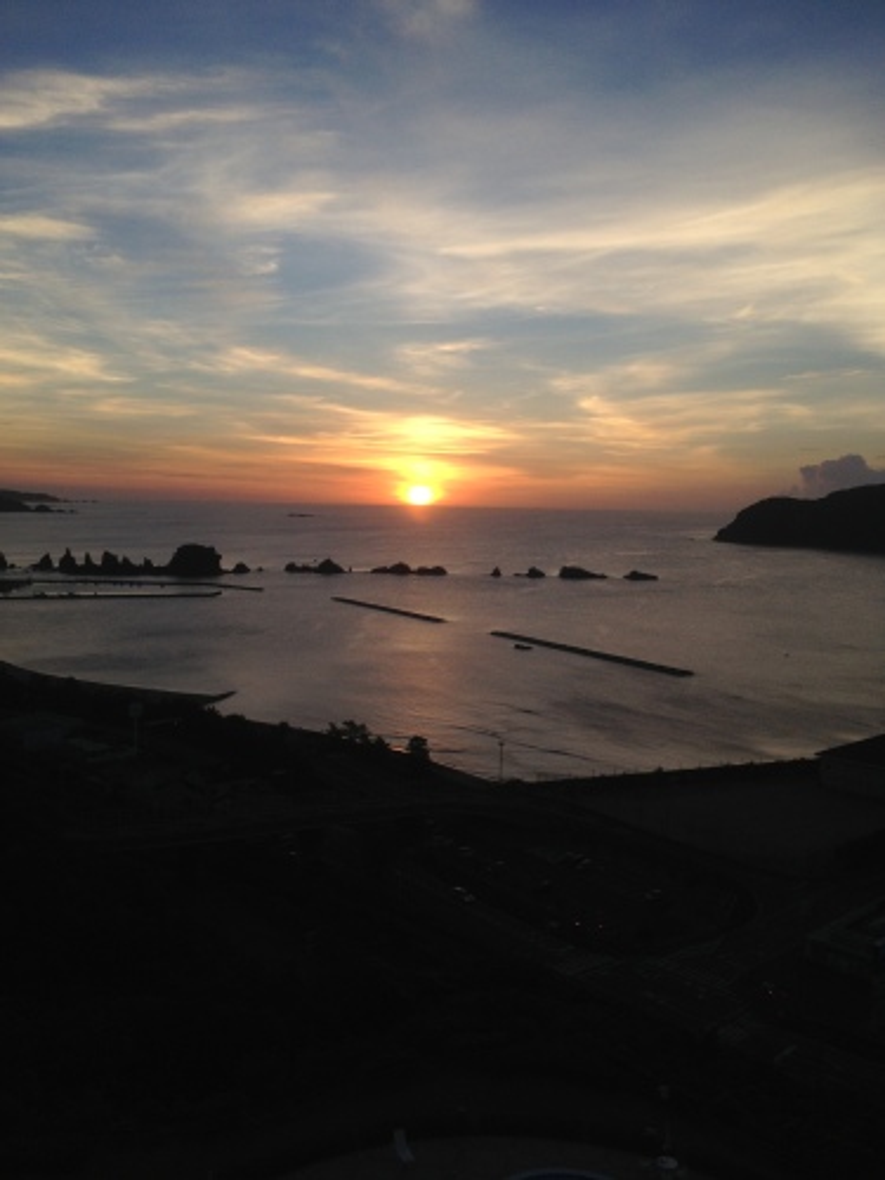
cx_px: 442
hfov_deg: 40.7
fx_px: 1193
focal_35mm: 35
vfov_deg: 52.6
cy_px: 590
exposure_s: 1/789
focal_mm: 4.28
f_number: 2.4
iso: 50
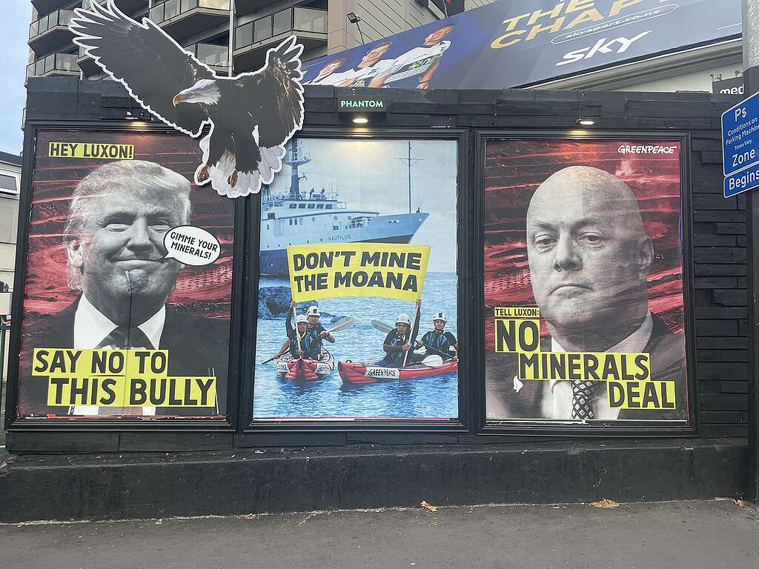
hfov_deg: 67.3
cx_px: 380
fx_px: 570
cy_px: 284
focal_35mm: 26
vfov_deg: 53.1
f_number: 1.6
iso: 32
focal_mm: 4.2
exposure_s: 1/125
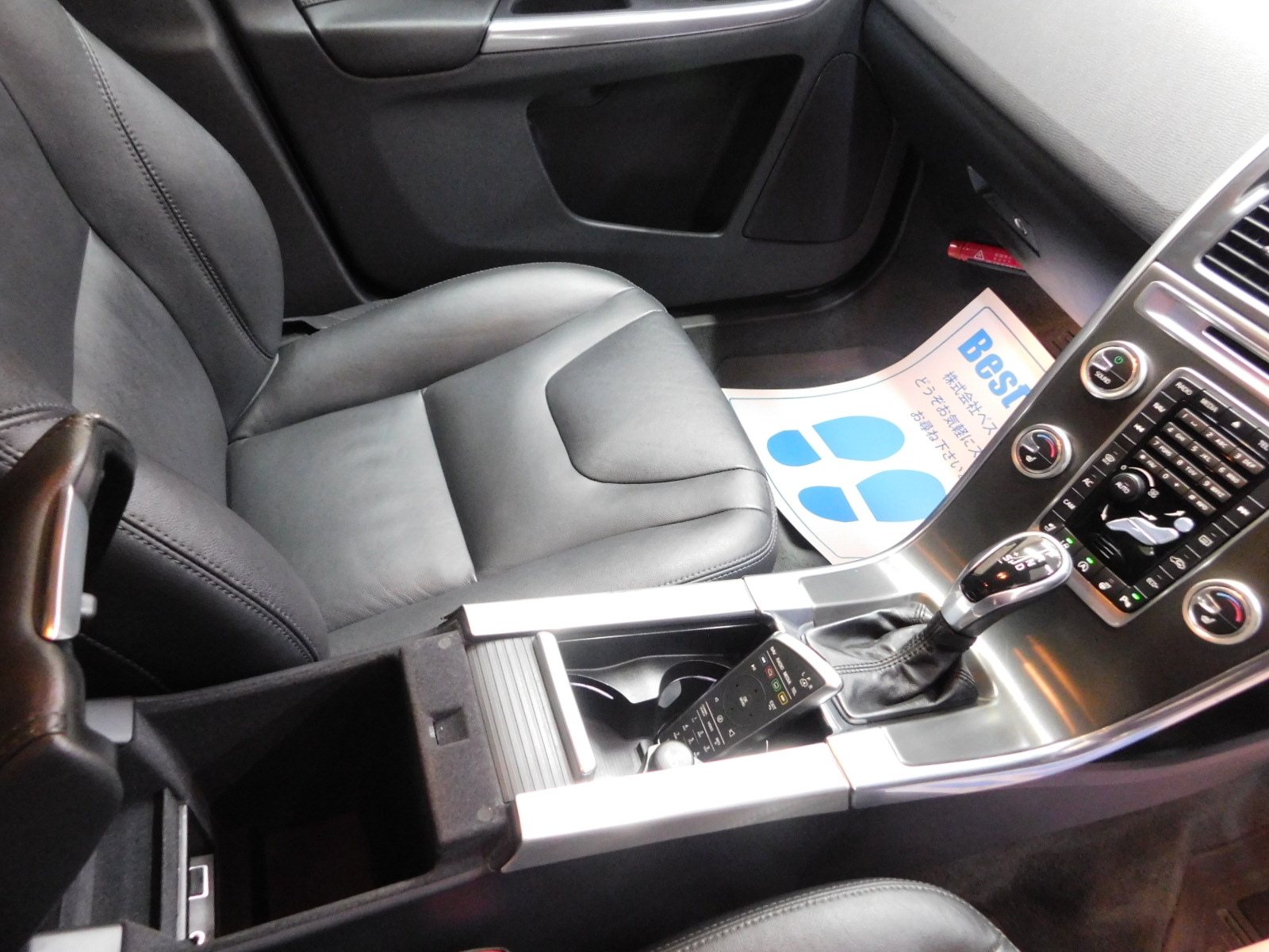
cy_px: 476
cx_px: 634
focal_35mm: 23
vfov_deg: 58.9
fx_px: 843
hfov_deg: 73.9
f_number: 3
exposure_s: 1/8
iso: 800
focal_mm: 4
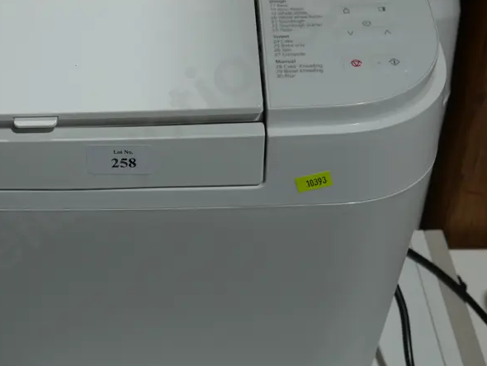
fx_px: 830
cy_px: 150
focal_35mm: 59
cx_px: 135
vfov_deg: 24.8
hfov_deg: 32.2
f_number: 4.5
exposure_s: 1/125
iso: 200
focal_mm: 17
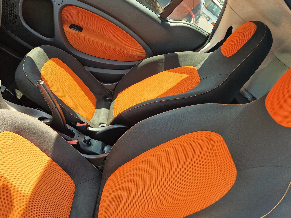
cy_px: 115
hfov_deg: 59.7
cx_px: 123
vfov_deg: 46.8
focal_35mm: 30
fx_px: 252
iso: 50
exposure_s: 1/180
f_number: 1.8
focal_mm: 5.4
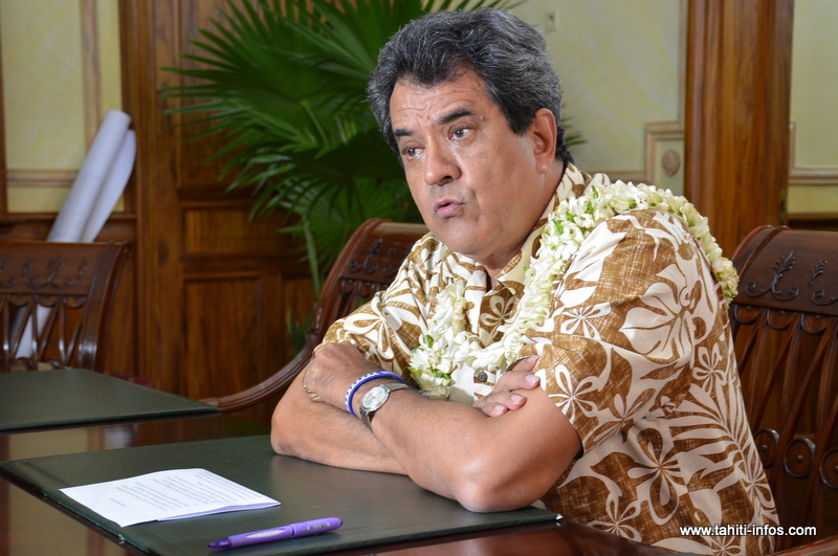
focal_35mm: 60
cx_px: 419
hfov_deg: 33.4
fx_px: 1395
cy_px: 278
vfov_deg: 22.6
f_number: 6.3
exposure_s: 1/25
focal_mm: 40
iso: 1250
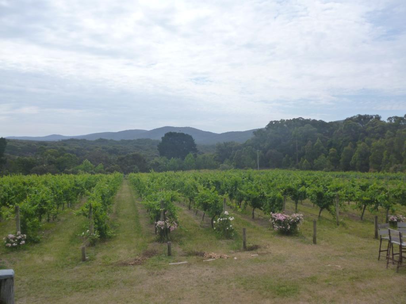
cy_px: 152
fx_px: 328
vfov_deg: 49.7
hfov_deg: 63.4
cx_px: 203
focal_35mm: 28
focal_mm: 5
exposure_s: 1/160
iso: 160
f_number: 9
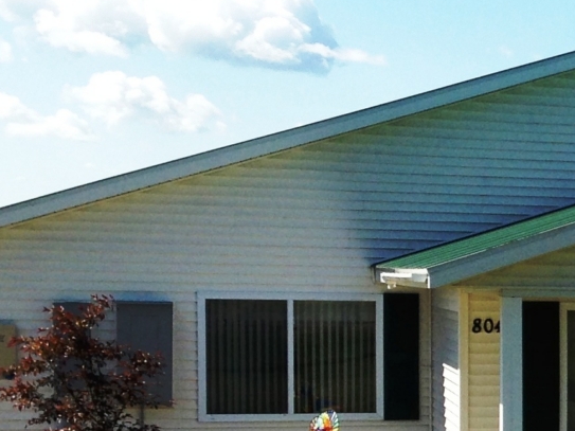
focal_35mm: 125
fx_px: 2076
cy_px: 390
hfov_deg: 14.4
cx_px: 949
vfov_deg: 11.8
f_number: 2.4
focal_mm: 4.13
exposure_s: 1/1466
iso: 50
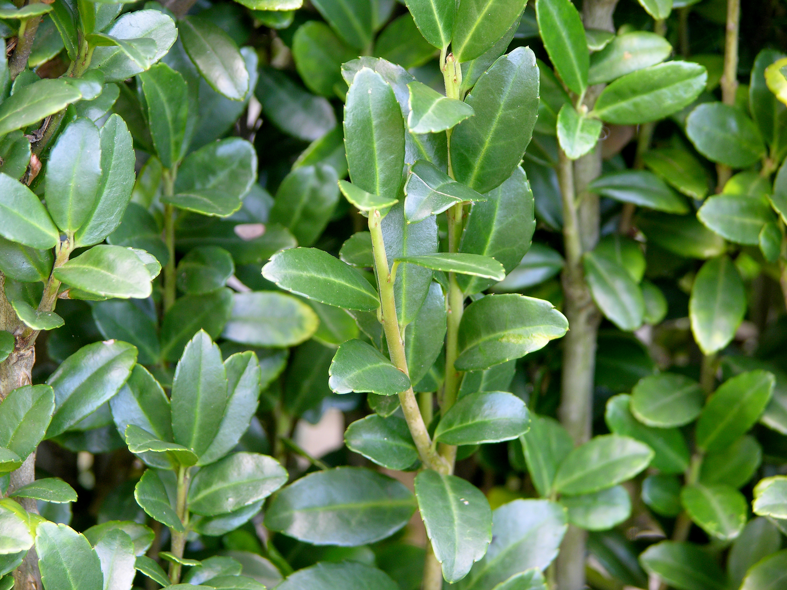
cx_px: 394
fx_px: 4774
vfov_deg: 7.1
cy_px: 295
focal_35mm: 210
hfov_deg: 9.4
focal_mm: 52.4
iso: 50
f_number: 5.1
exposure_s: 1/4.8
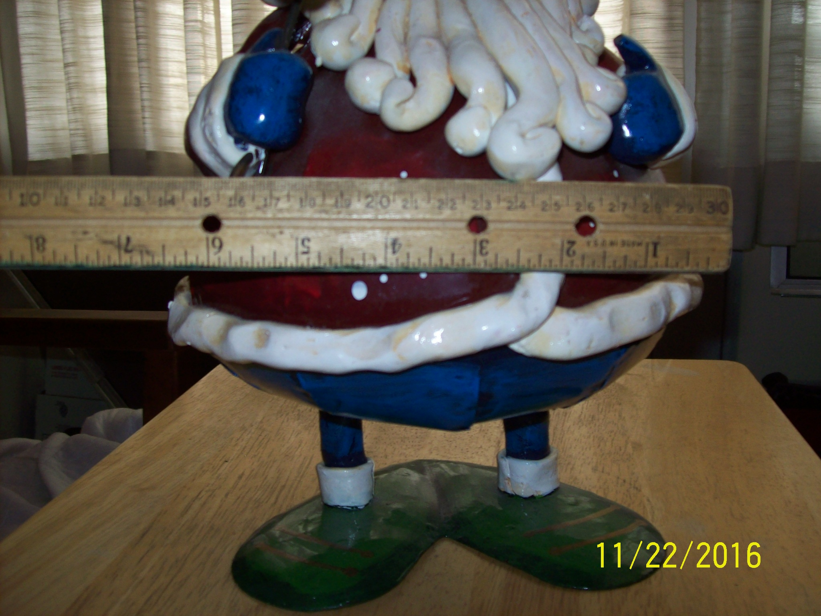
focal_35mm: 36
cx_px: 410
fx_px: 854
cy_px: 308
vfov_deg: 39.7
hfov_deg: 51.4
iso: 80
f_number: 2.7
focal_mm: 6
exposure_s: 1/64
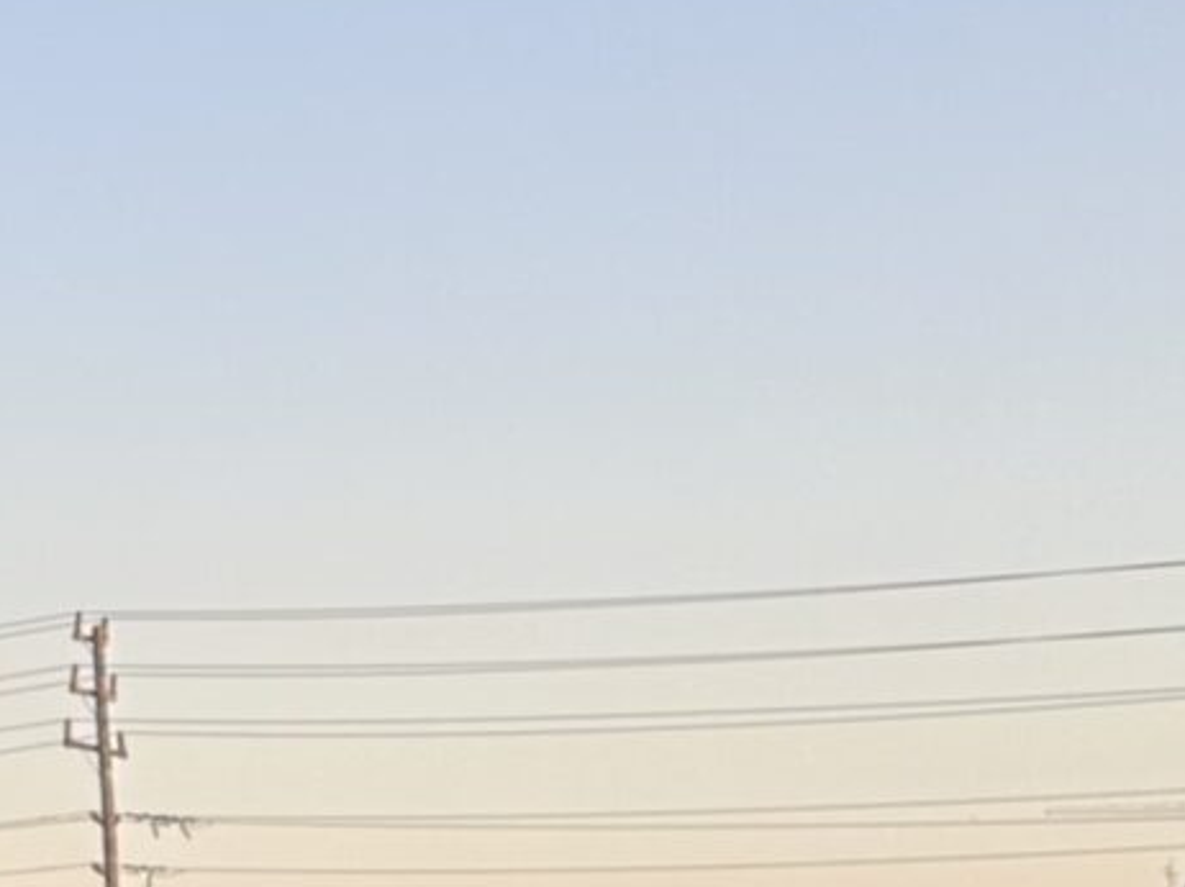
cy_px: 1771
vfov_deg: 10.3
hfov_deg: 14.1
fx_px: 4551
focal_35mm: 133
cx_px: -477
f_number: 1.78
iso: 80
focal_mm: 6.86
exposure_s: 1/690
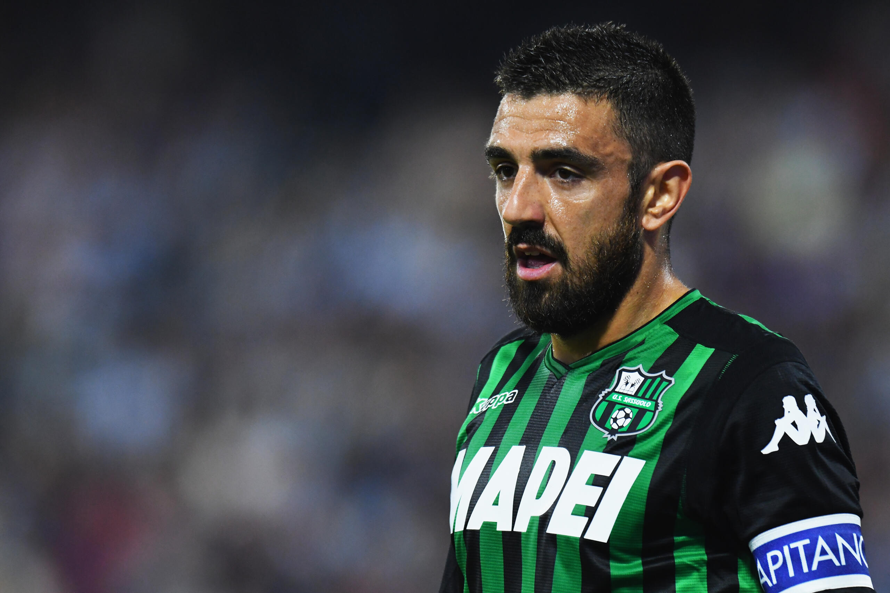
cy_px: 296
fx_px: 14833
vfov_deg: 2.3
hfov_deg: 3.4
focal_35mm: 600
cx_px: 445
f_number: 4
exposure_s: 1/1000
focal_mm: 400
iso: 2500
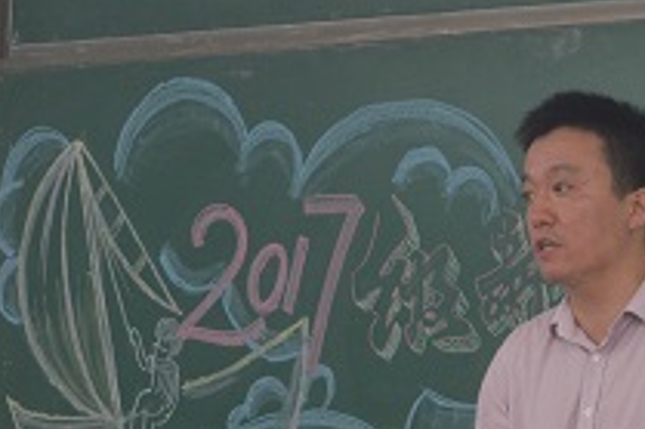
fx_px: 4233
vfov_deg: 5.8
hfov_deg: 8.7
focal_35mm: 236
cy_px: 272
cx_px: 602
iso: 640
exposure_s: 1/15
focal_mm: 55
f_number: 5.6
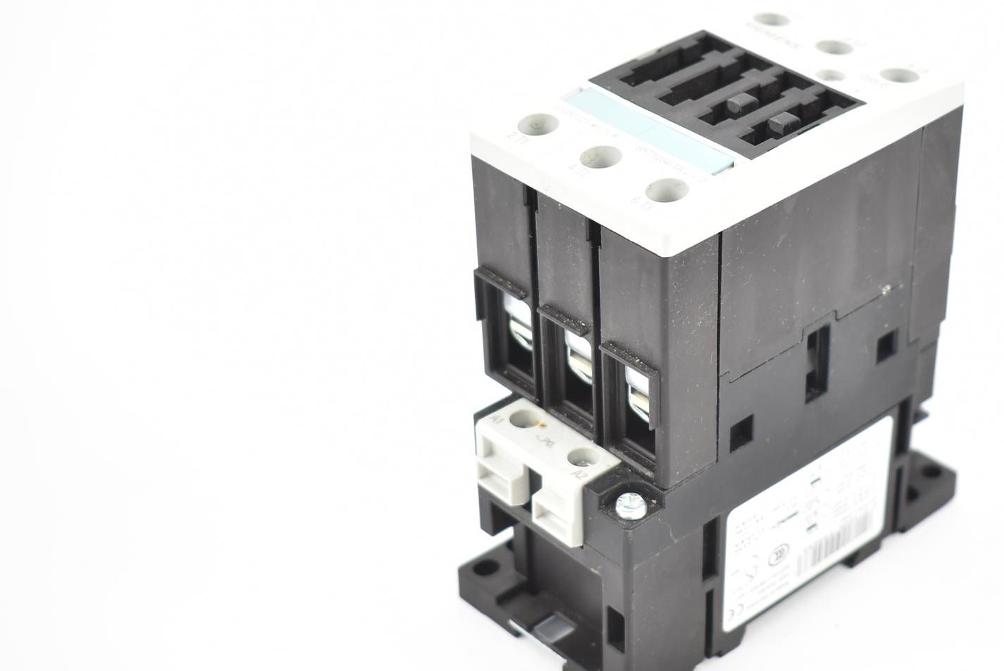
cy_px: 339
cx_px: 709
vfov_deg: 17.7
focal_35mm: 77
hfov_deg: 26.1
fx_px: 2149
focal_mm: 34
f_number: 4.5
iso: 400
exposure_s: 1/50
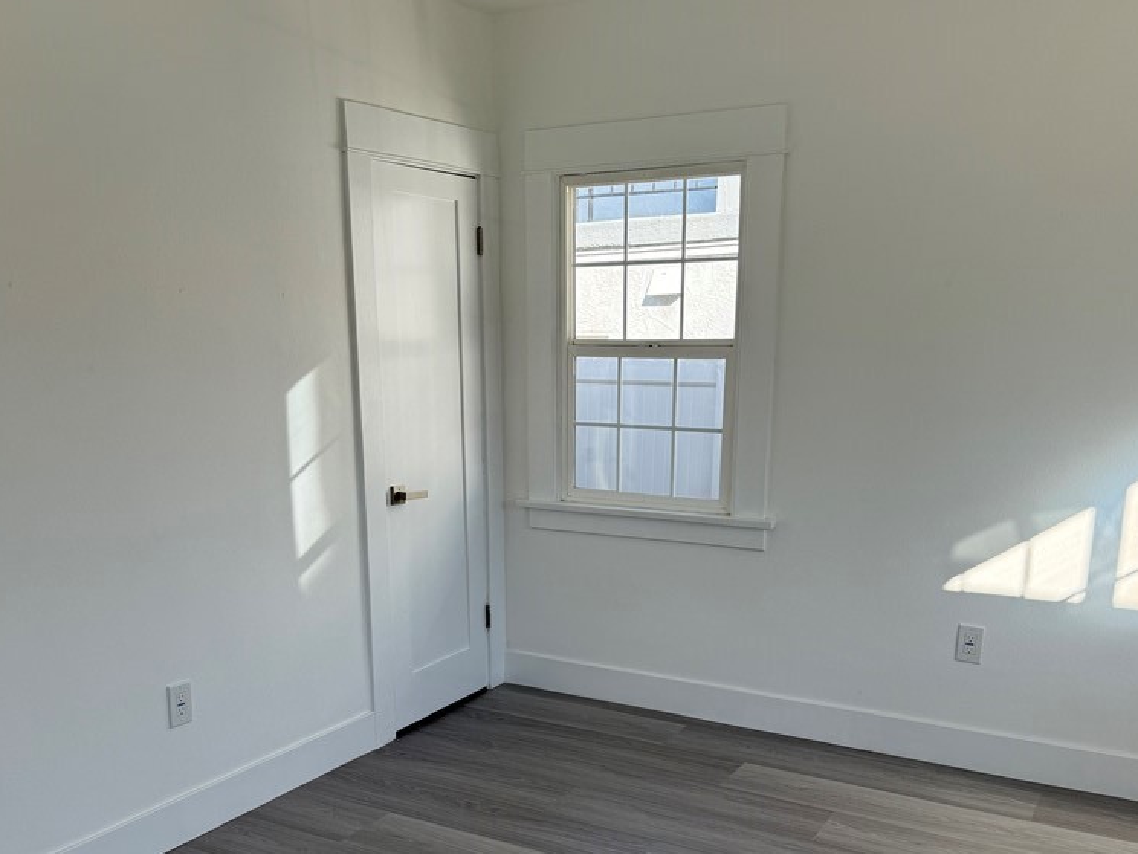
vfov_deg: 42.2
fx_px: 1085
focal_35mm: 33
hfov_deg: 55.3
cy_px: 587
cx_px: 568
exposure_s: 1/1060
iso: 100
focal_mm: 6.76
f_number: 1.78
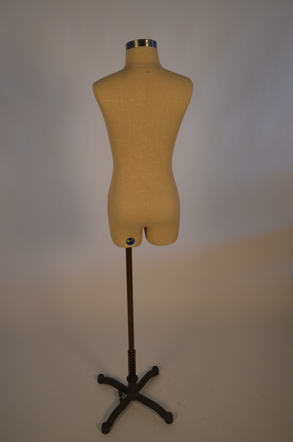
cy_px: 221
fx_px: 349
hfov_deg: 45.5
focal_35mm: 28
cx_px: 146
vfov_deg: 64.7
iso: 450
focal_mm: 19
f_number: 4
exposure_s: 1/60
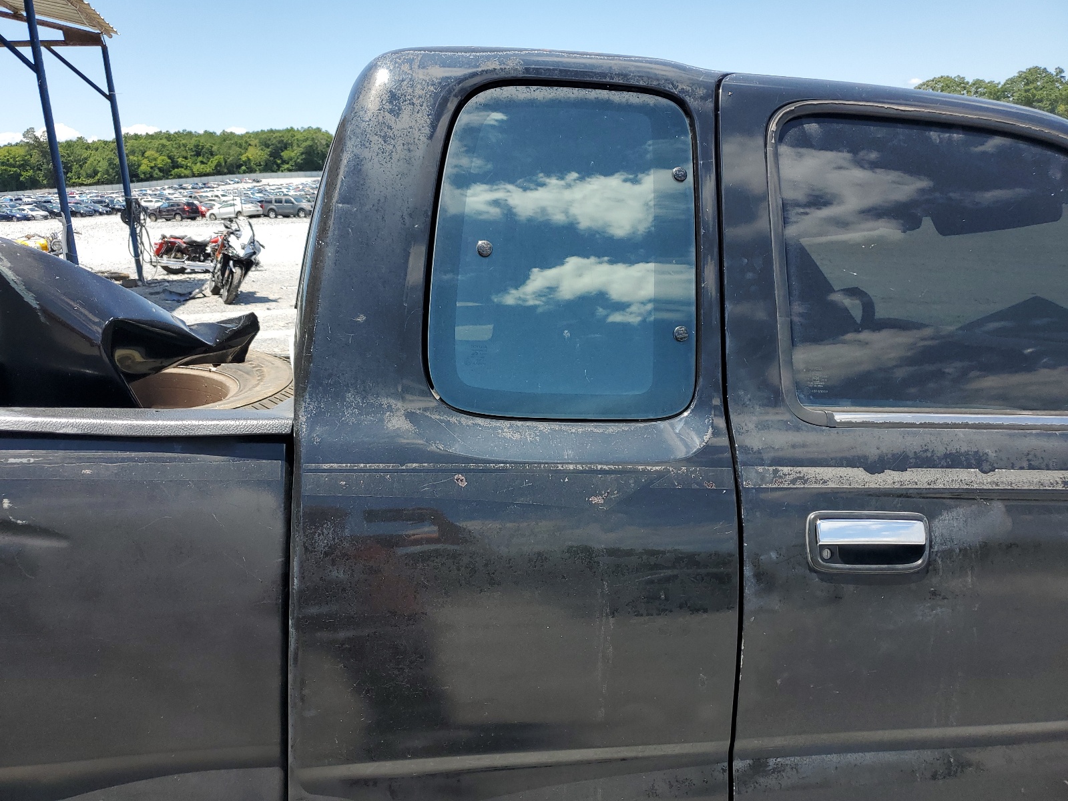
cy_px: 400
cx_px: 534
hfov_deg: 67.3
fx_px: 802
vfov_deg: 53.1
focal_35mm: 26
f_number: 1.5
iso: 50
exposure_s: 1/2000
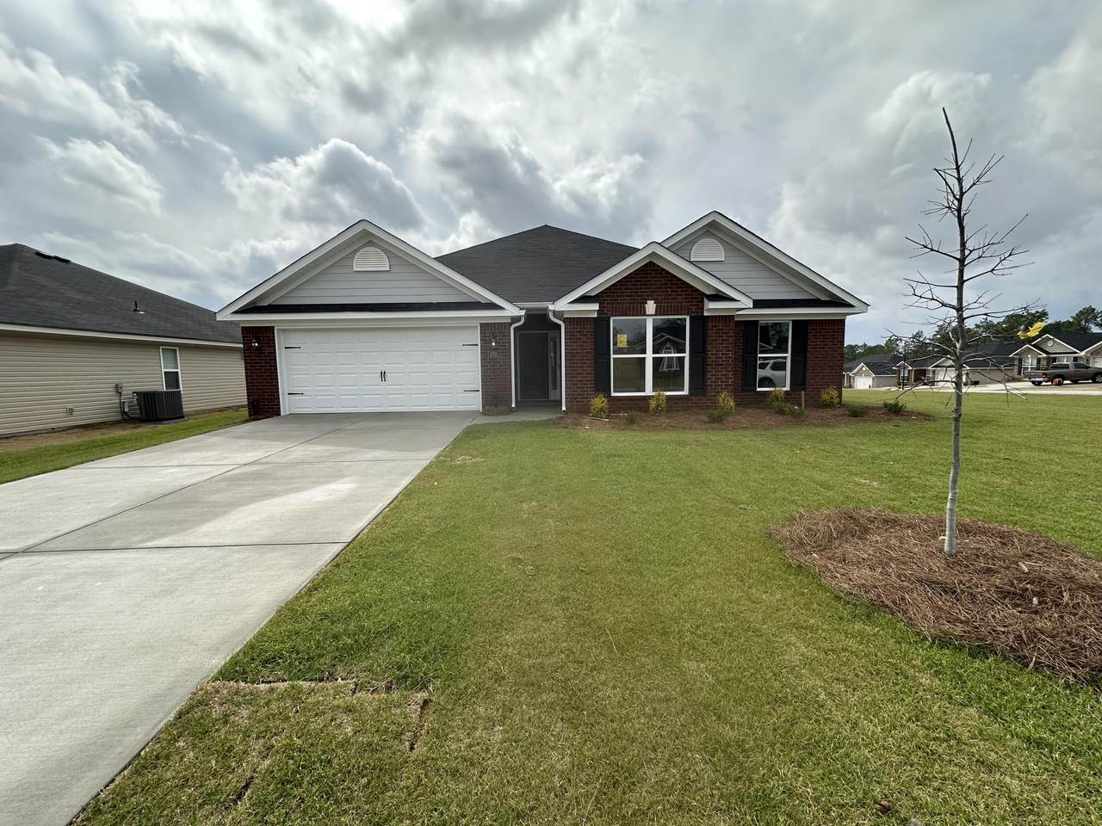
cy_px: 413
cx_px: 551
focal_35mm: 14
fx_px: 446
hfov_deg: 102.1
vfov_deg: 85.7
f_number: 2.2
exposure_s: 1/1473
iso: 40
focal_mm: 2.22
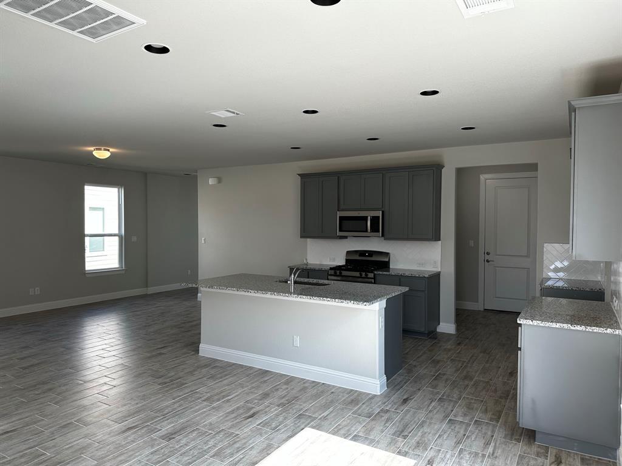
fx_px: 431
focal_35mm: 24
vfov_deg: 56.8
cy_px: 233
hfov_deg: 71.6
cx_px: 311
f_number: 1.78
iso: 80
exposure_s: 1/222
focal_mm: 6.86
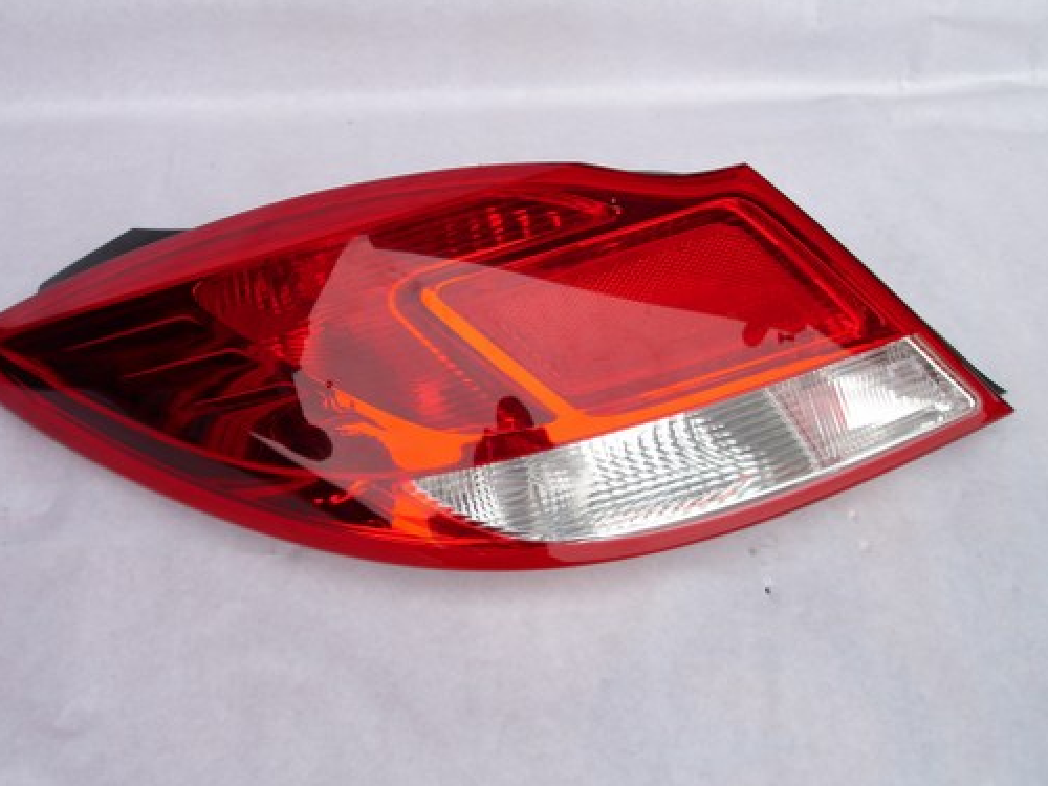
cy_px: 392
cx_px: 484
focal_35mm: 42
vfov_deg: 34.3
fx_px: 1272
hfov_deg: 44.8
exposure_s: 1/60
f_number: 3
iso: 100
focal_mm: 6.2
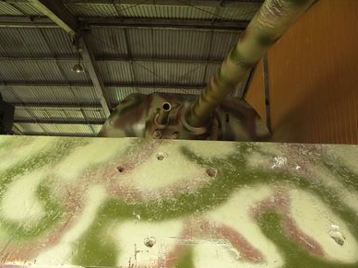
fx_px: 331
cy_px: 137
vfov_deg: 44.2
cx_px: 179
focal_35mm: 32
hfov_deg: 56.8
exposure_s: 1/10
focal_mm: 8.1
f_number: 2.8
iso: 160
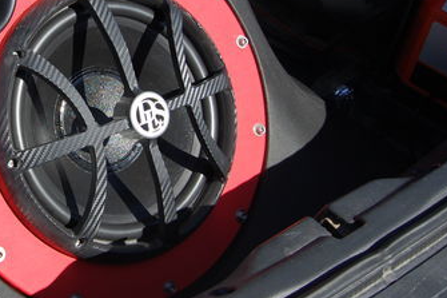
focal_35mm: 66
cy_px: 72
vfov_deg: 20.4
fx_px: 819
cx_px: 35
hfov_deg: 29.2
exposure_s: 1/320
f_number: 9
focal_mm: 23
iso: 200
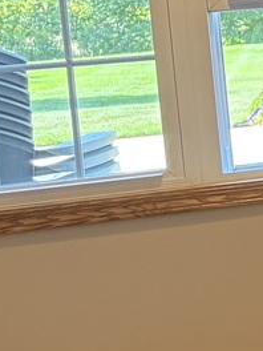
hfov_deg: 8.6
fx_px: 1327
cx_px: 885
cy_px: 44
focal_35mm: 131
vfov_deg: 14.9
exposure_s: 1/60
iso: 250
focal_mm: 6.76
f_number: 1.78
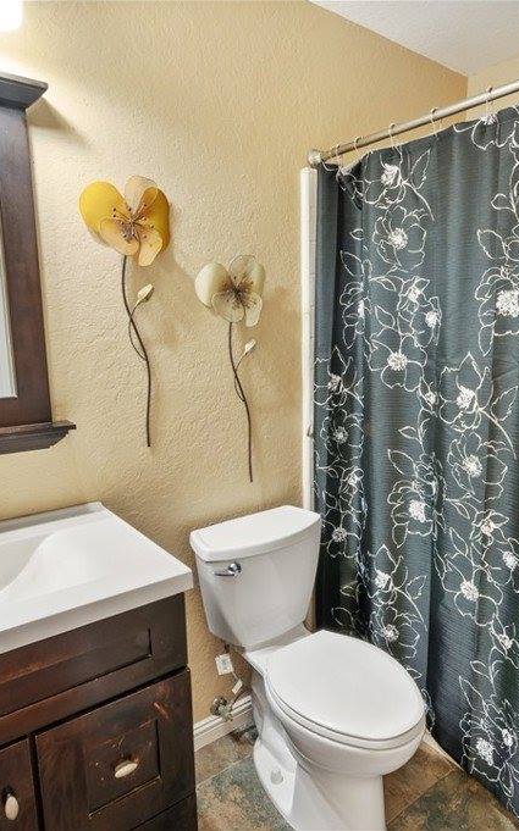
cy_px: 416
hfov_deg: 50.8
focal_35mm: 24
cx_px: 311
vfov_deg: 75.0
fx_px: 542
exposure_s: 30
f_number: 22
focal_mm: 15.6
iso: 100
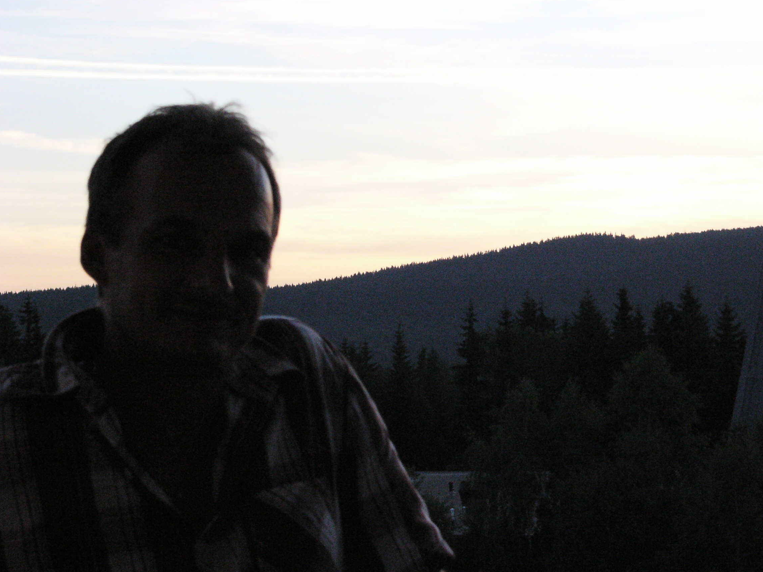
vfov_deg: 15.2
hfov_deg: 20.2
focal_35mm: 97
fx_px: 2138
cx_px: 384
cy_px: 285
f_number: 4.6
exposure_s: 1/500
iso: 400
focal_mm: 16
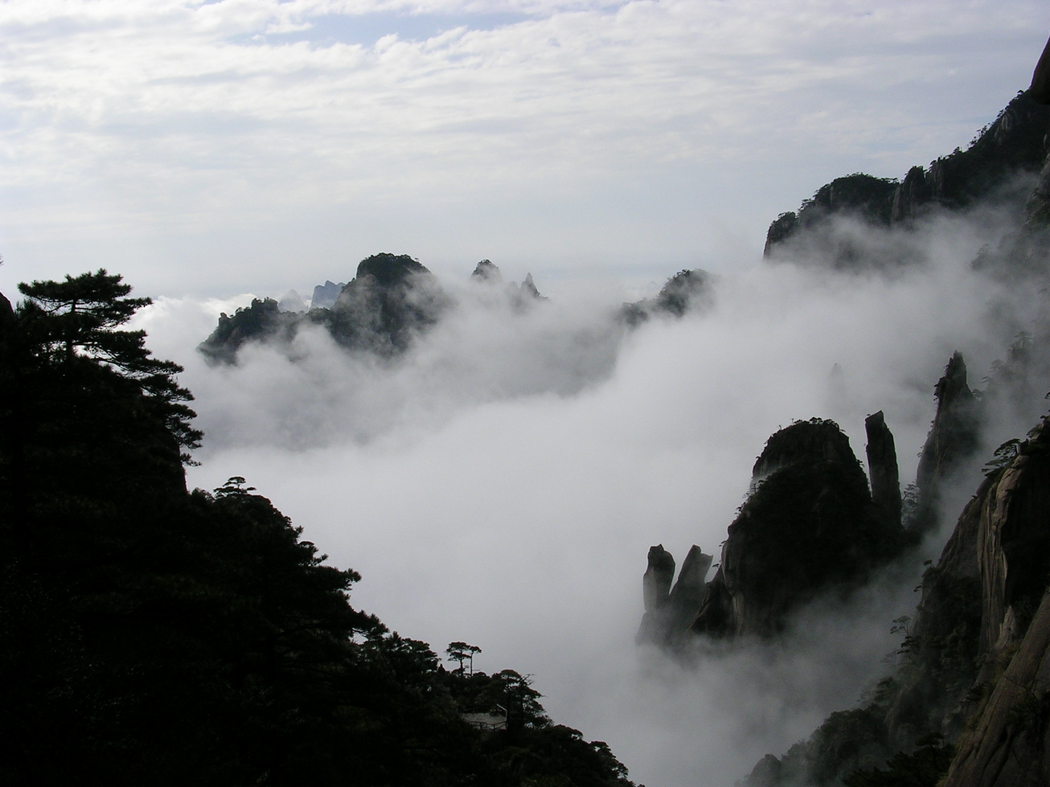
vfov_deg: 37.7
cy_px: 394
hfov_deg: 49.0
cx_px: 525
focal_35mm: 38
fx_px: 1153
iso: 50
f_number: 5.6
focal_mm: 5.8
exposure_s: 1/722
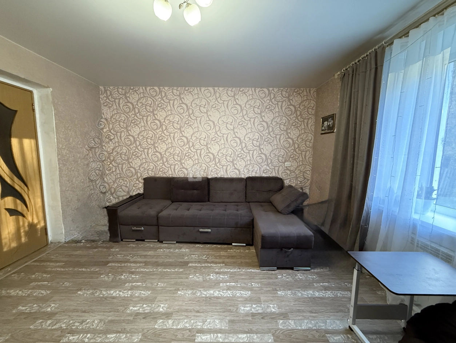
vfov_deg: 85.7
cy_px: 172
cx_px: 228
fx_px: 184
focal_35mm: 14
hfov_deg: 102.1
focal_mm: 2.22
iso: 640
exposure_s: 1/50
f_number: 2.2
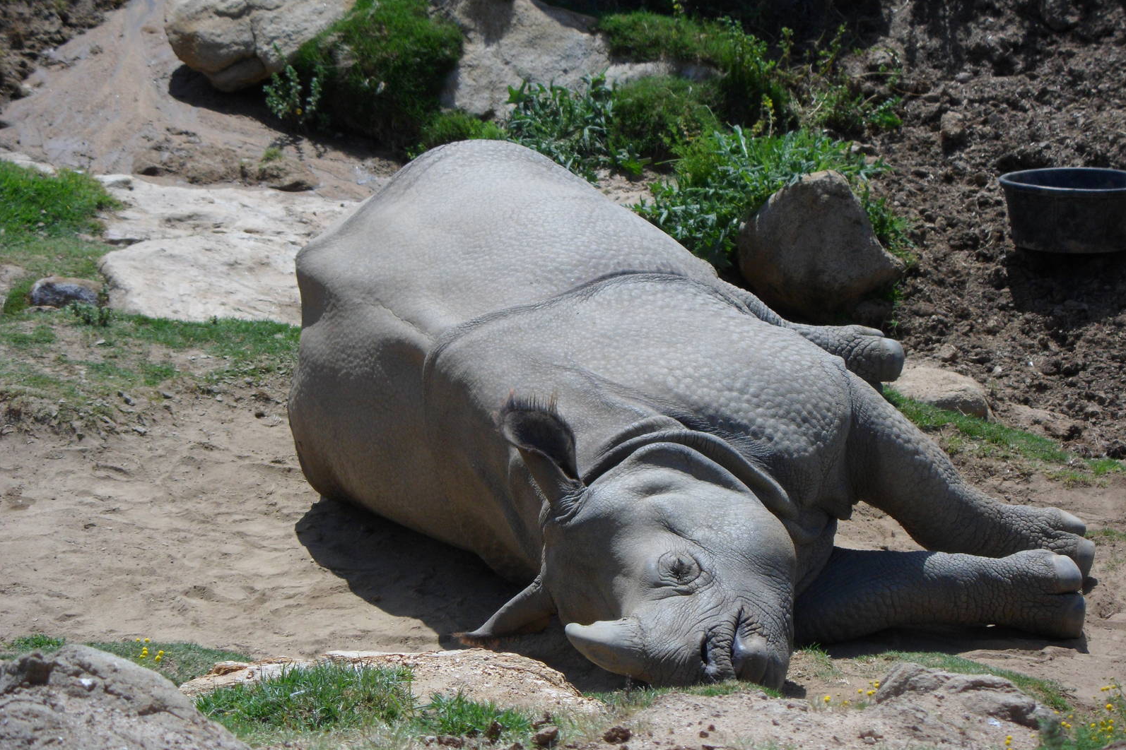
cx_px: 564
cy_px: 405
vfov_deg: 4.9
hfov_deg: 7.3
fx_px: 8820
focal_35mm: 282
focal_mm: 46.8
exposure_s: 1/500
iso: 80
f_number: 5.9
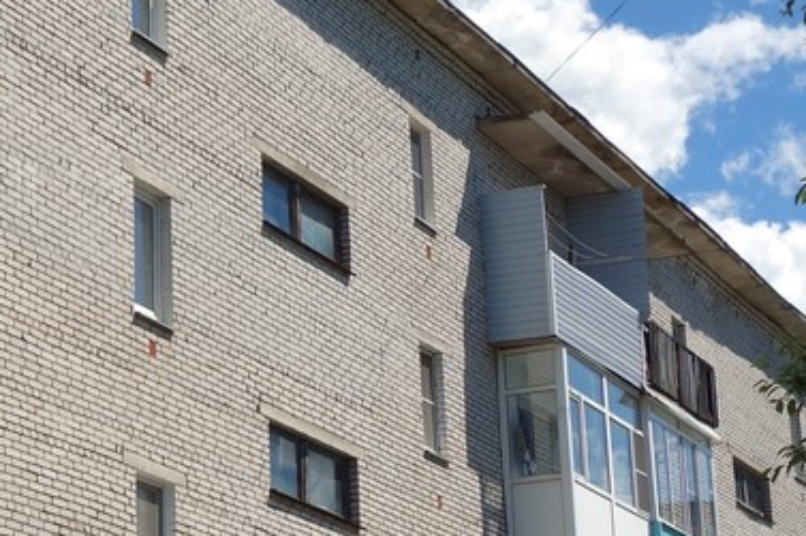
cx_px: -2
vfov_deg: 13.2
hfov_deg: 19.1
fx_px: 2327
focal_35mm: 104
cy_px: 285
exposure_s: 1/800
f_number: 5.6
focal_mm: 10.4
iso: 125
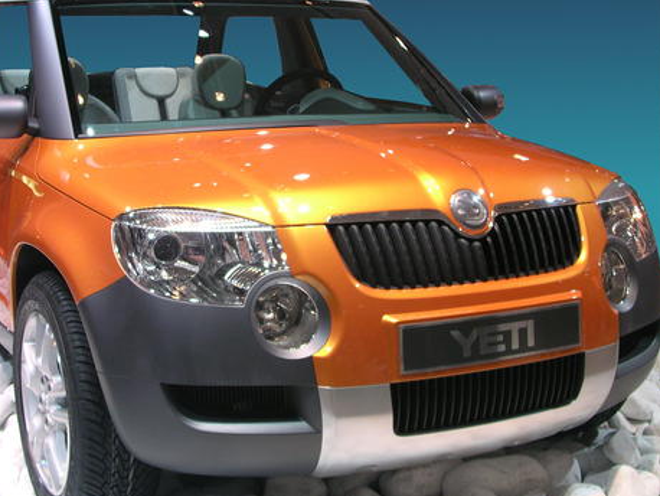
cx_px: 279
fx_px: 1087
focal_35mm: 57
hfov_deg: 33.7
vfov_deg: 25.7
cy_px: 229
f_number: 3.2
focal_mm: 7.5
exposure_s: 1/73
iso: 100
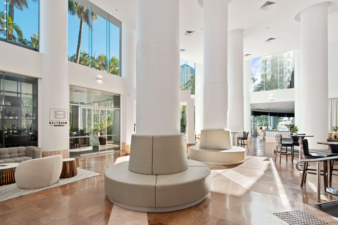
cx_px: 169
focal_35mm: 17
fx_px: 160
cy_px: 112
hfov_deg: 93.3
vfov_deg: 70.4
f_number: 11
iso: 200
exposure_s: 1/13
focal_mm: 17
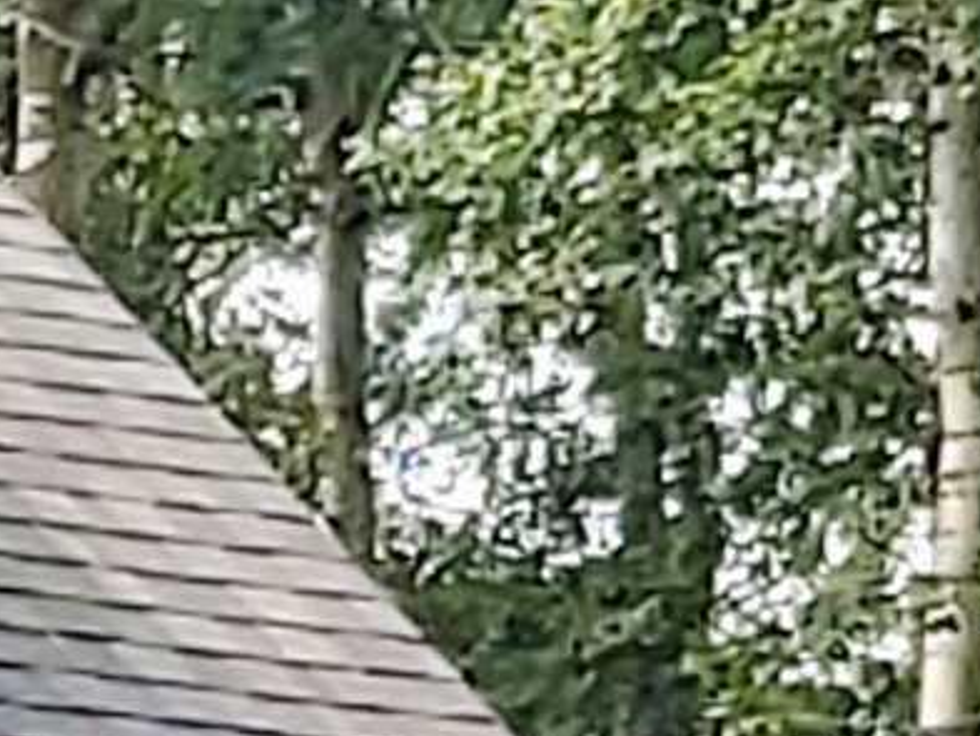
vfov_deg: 6.2
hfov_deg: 9.6
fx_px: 5749
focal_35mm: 203
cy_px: 2828
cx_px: -180
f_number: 1.7
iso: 64
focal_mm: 3.92
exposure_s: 1/601
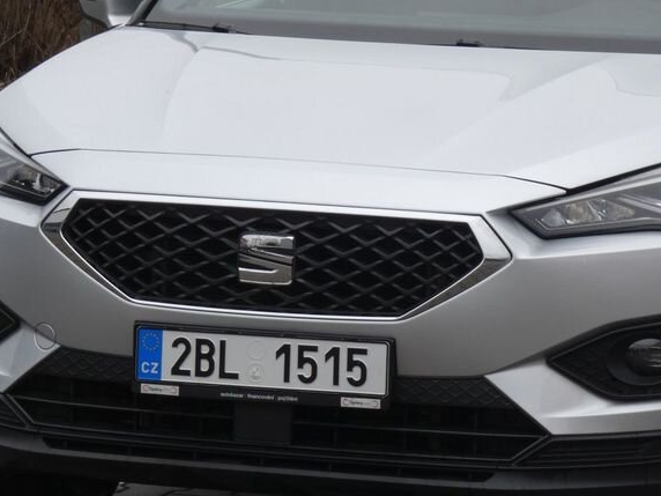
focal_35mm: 188
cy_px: 219
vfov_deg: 7.9
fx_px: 3590
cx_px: 413
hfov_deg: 10.5
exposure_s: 1/80
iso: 80
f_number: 5.6
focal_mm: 18.8
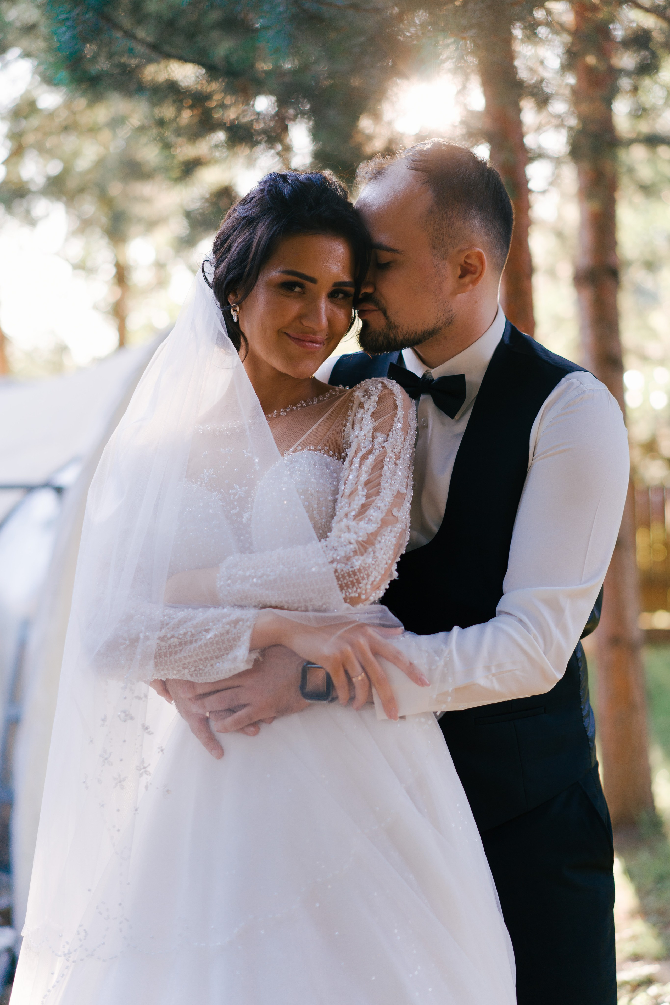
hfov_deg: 24.6
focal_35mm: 55
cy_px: 502
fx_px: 1535
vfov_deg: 36.2
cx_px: 335
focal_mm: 55
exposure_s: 1/160
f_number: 2.2
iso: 160
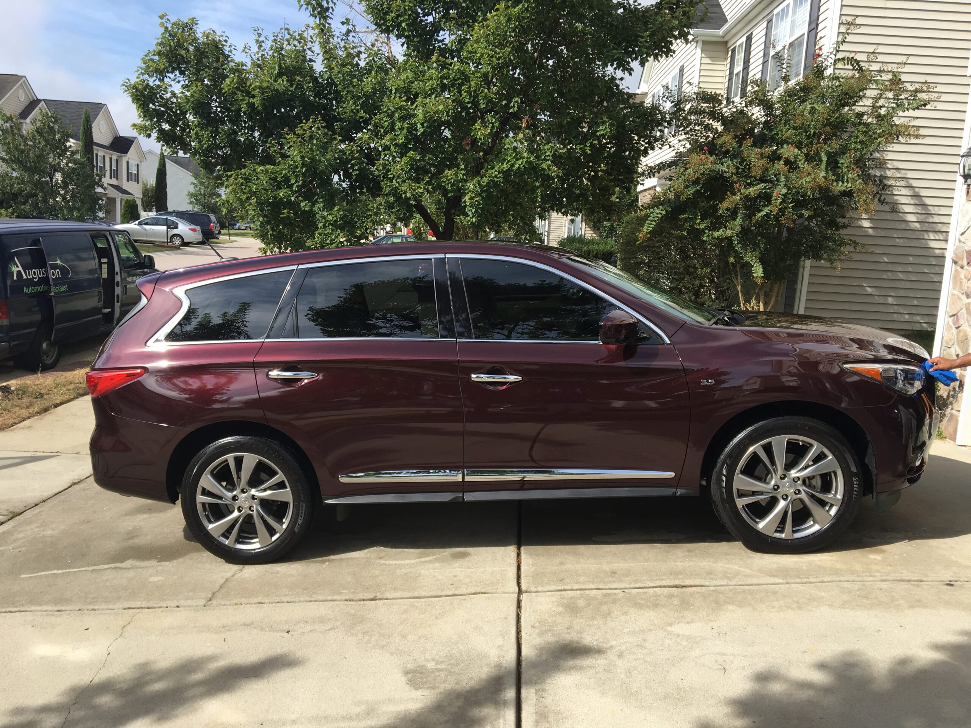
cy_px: 364
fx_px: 813
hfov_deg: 61.7
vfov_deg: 48.2
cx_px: 486
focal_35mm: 29
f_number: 2.2
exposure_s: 1/1131
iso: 25
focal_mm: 4.15
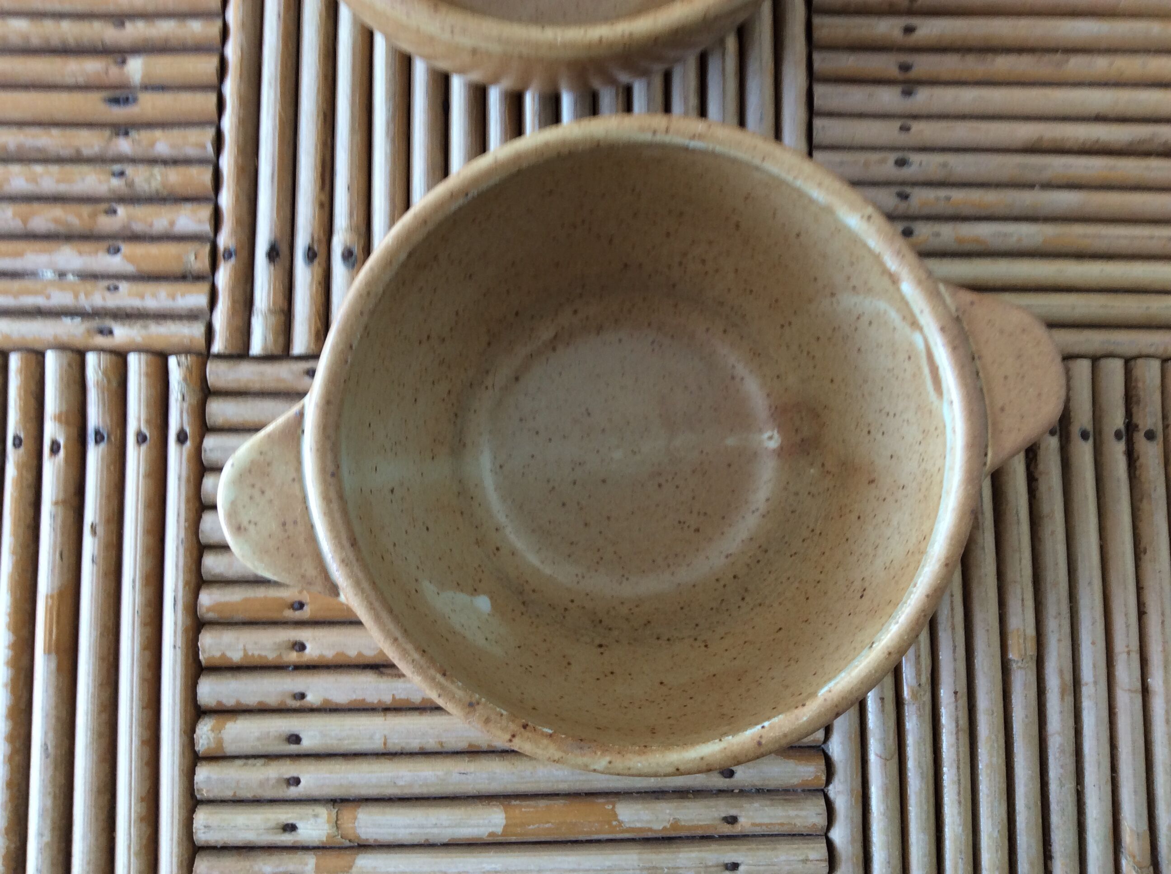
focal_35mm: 32
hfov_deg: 56.9
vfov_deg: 44.1
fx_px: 1081
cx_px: 586
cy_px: 437
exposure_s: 1/25
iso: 32
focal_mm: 3.3
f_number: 2.4
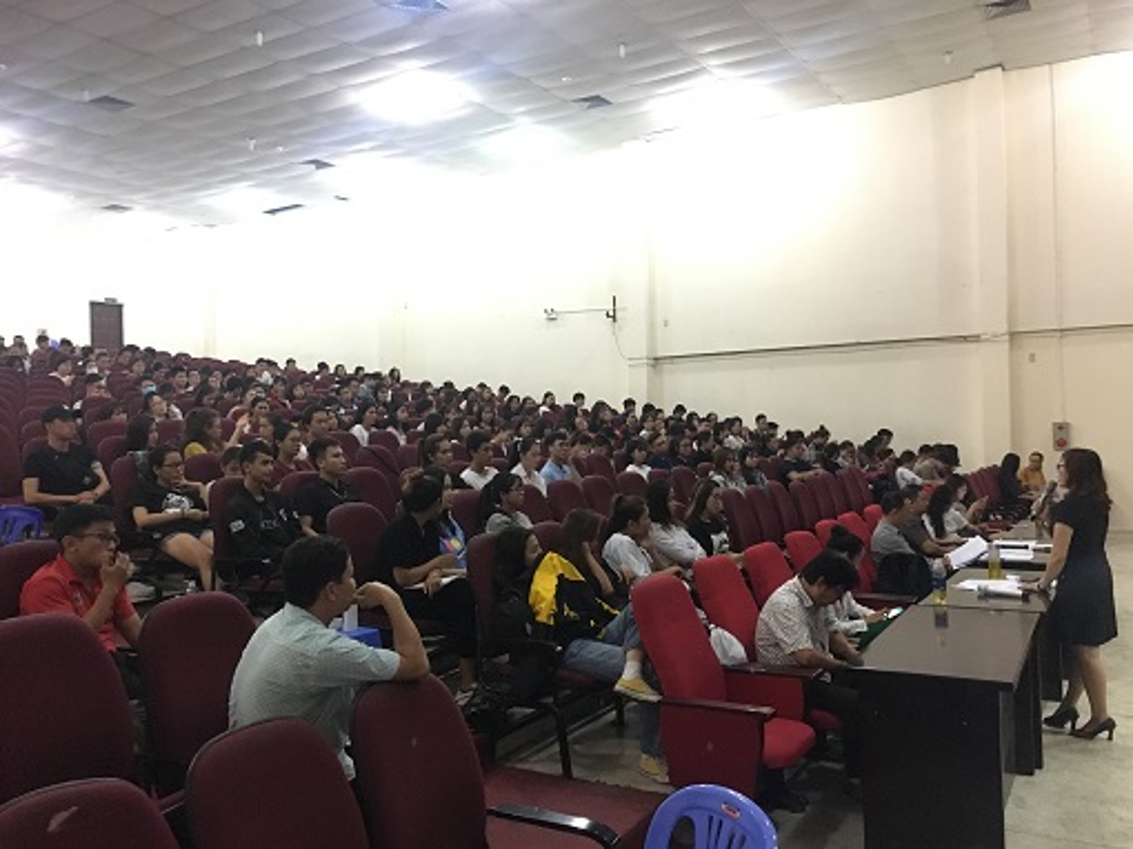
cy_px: 424
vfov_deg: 48.2
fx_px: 949
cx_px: 566
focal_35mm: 29
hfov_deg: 61.7
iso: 320
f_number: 2.2
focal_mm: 4.15
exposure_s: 1/17
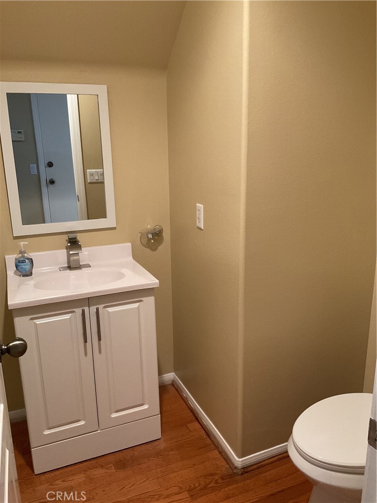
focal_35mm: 29
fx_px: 421
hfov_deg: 48.2
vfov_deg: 61.7
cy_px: 252
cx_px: 188
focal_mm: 3
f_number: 1.8
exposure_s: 1/60
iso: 250
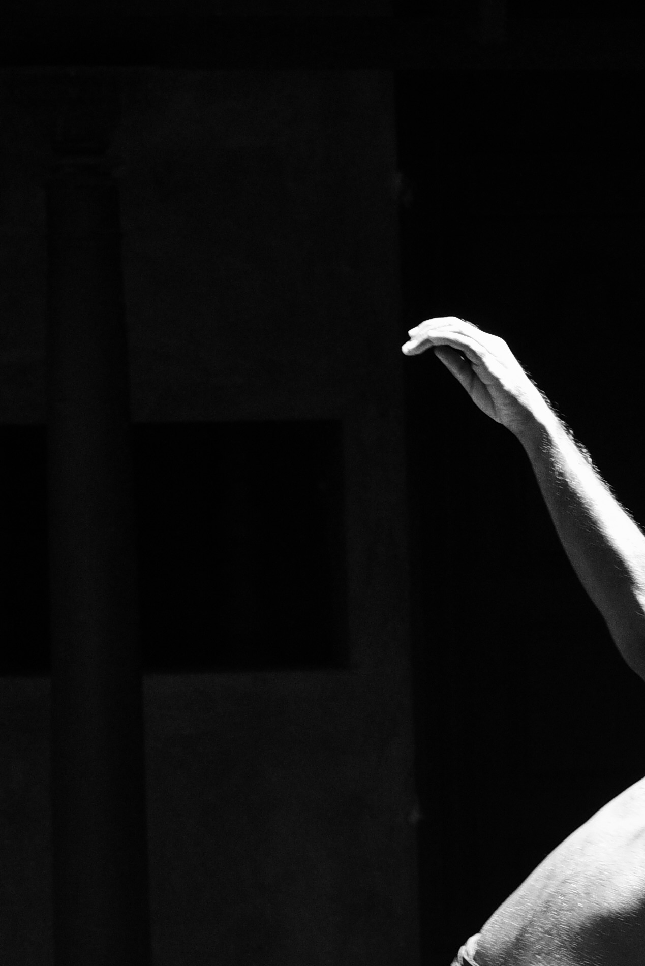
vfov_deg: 7.6
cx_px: 793
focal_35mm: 269
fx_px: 7222
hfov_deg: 5.1
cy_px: 798
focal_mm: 85
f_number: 6.3
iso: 1000
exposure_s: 1/320
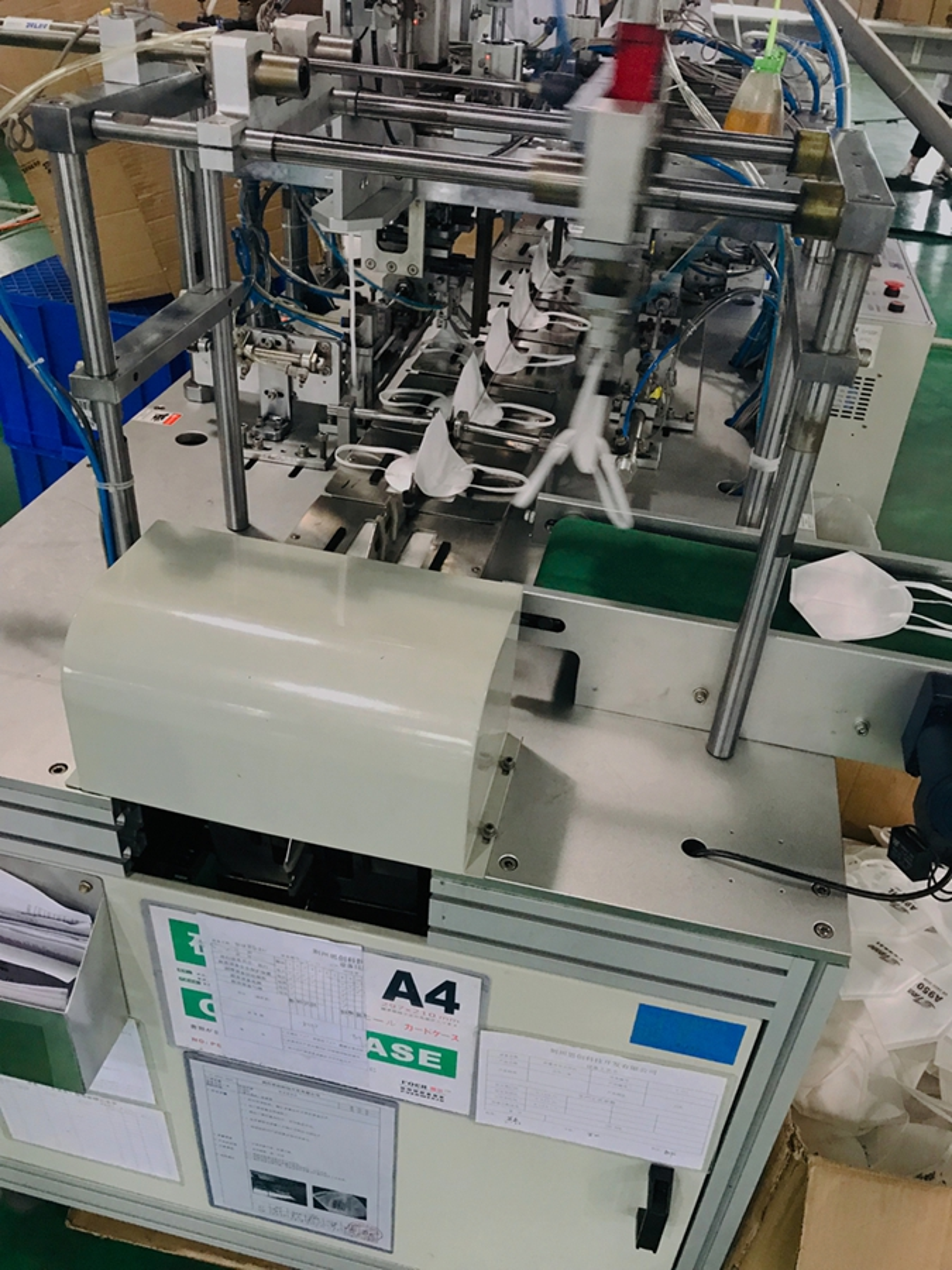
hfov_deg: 49.7
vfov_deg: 63.4
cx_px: 476
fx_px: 1027
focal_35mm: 28
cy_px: 635
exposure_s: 1/14
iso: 100
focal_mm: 3.99
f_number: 1.8
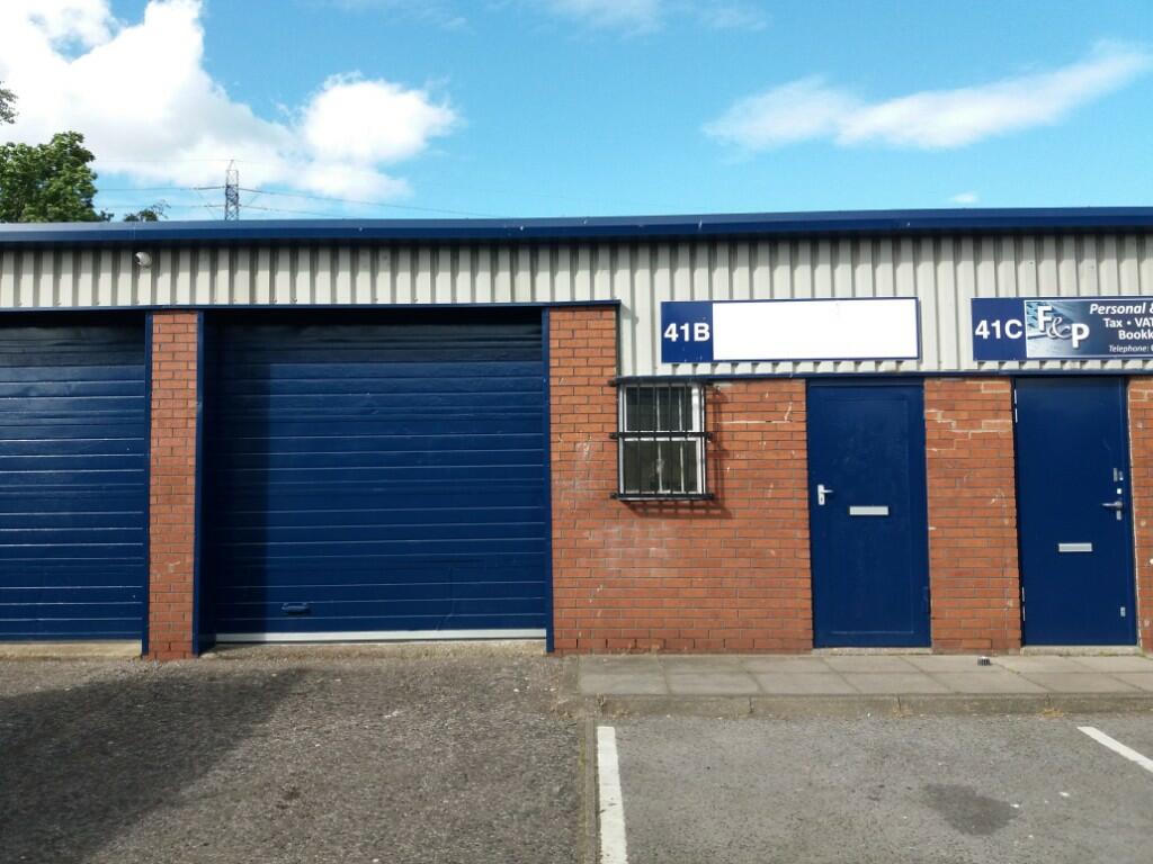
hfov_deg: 63.4
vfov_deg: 49.7
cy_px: 432
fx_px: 933
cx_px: 576
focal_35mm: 28
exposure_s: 1/781
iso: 64
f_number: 1.9
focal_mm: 3.7
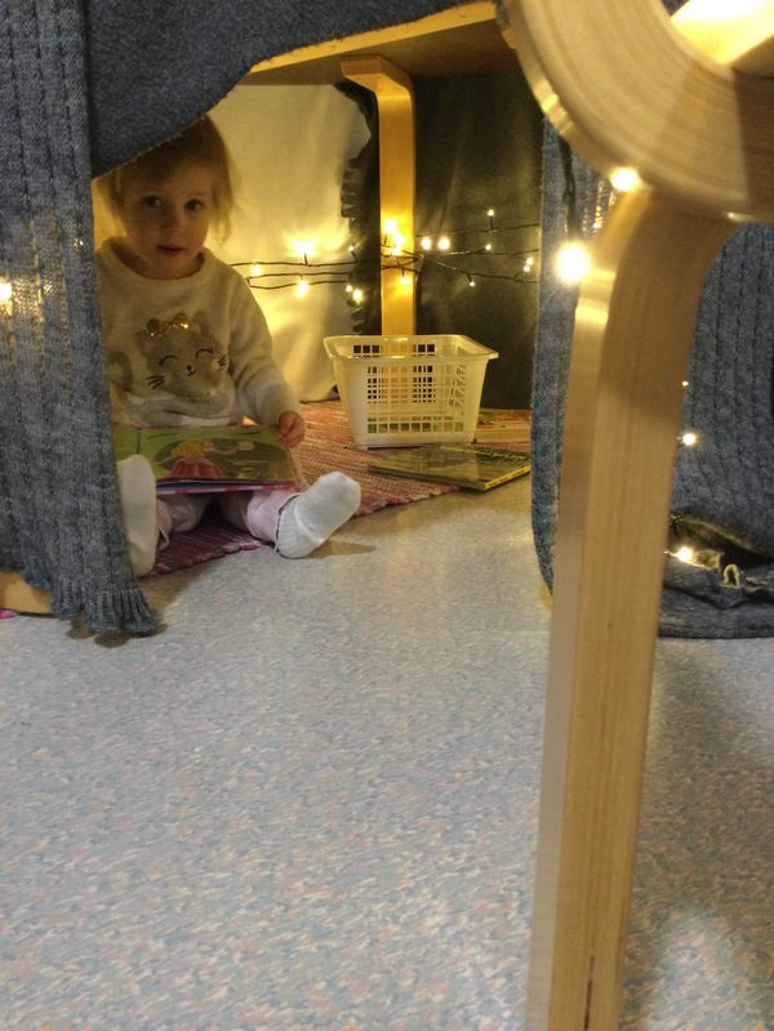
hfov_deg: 45.4
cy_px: 516
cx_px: 387
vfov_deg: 58.4
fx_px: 924
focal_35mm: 31
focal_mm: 3.3
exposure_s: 1/17
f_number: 2.4
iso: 400
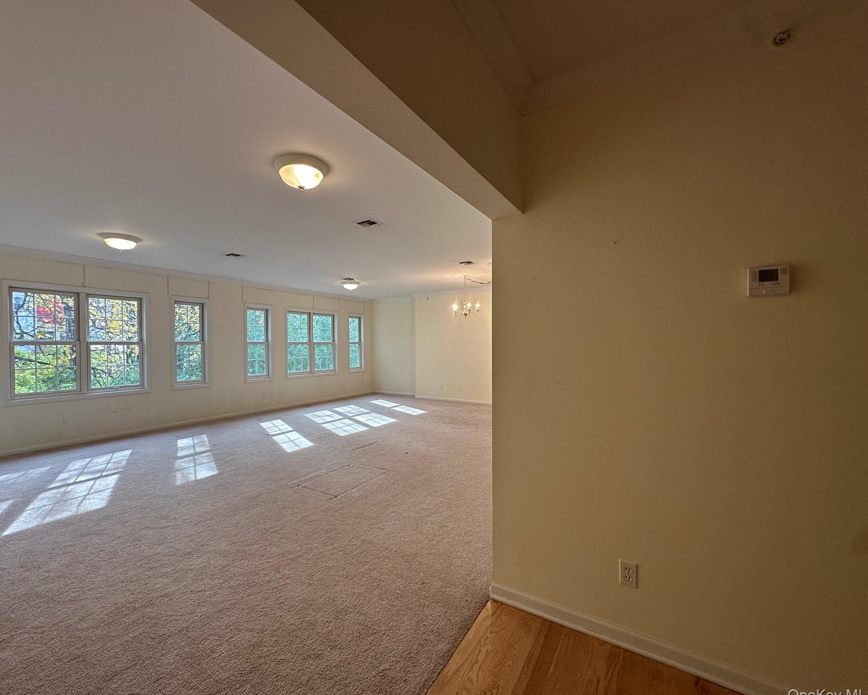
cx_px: 406
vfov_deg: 84.0
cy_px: 349
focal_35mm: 15
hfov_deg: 96.7
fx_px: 385
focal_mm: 2.22
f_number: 2.2
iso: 125
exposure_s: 1/120
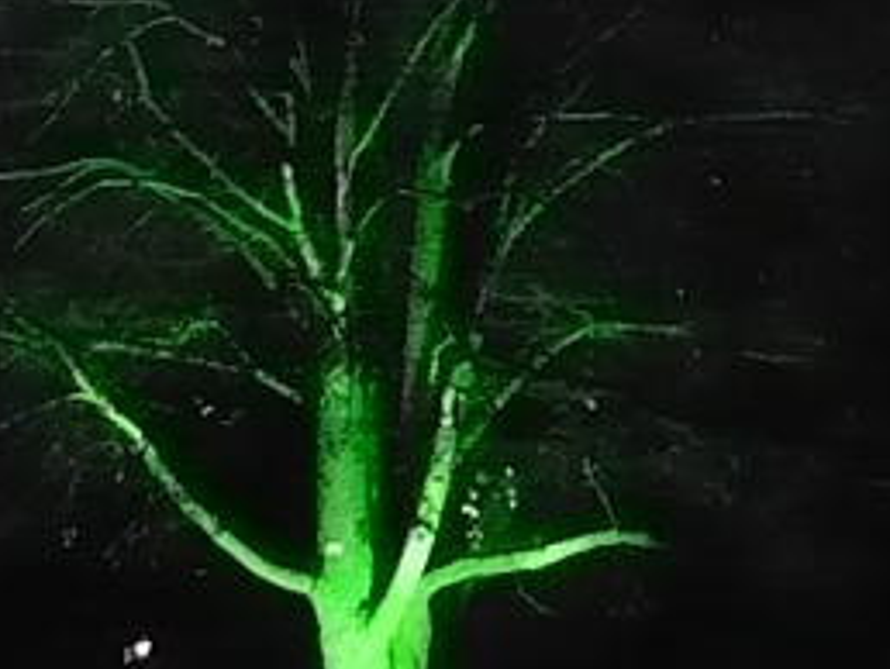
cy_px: -97
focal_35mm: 243
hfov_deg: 8.1
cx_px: 455
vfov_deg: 6.1
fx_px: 6254
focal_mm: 6
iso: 640
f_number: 2.9
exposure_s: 1/30
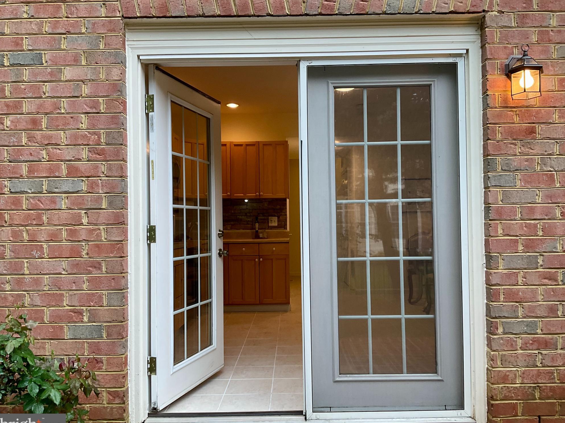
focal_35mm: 30
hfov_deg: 60.0
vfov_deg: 46.8
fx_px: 490
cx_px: 287
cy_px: 218
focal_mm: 3
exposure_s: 1/120
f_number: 1.8
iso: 25
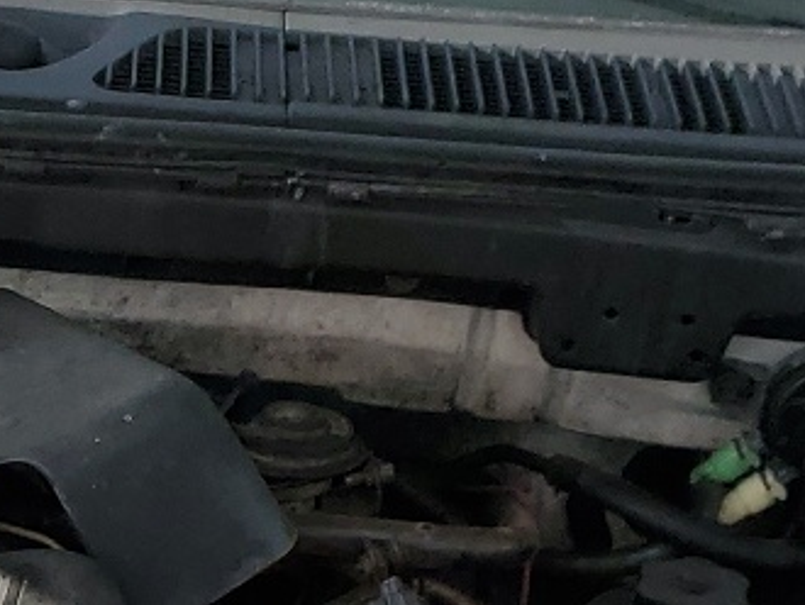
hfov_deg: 15.2
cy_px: 1249
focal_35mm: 126
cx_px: -112
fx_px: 2932
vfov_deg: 10.7
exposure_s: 1/3333
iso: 50
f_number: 1.5
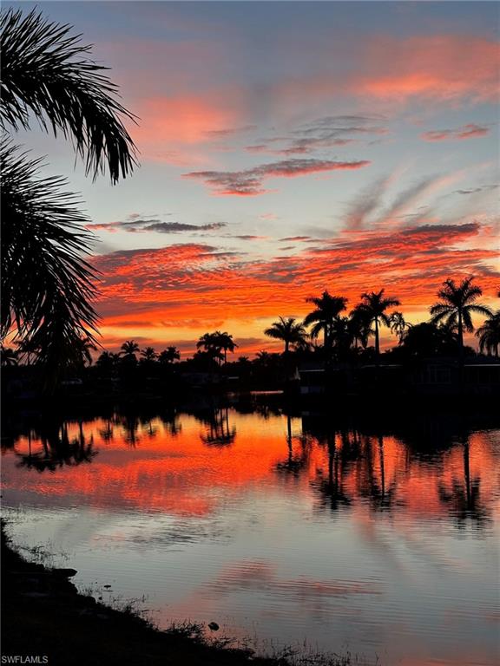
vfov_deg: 39.7
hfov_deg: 30.3
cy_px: 333
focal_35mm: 48
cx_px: 250
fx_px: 924
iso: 64
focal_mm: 6.86
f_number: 1.78
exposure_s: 1/121
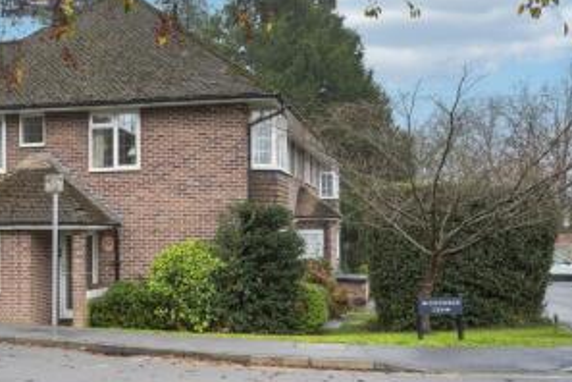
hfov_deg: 34.6
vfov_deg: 24.1
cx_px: 119
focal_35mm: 56
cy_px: 258
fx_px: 890
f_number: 5.6
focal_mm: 35
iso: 320
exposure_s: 1/25
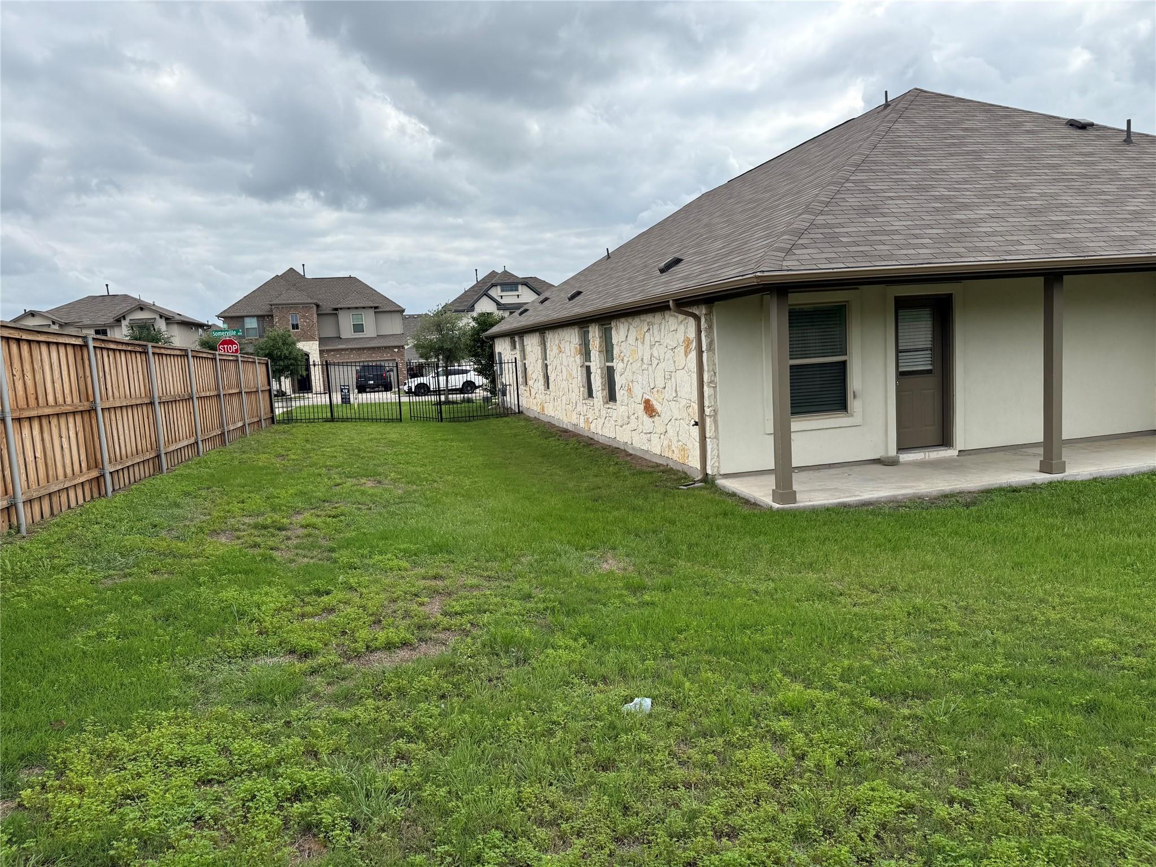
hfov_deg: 71.6
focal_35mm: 24
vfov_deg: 56.8
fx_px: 801
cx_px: 578
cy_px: 434
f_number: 1.78
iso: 80
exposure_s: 1/3425
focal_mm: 6.76
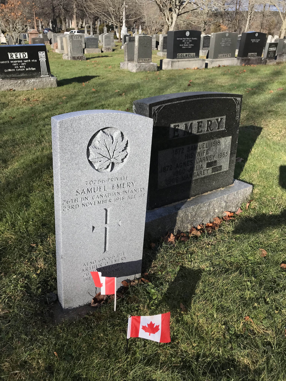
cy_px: 190
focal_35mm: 28
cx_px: 143
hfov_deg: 49.7
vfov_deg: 63.4
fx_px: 308
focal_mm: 3.99
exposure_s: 1/2591
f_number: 1.8
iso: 20
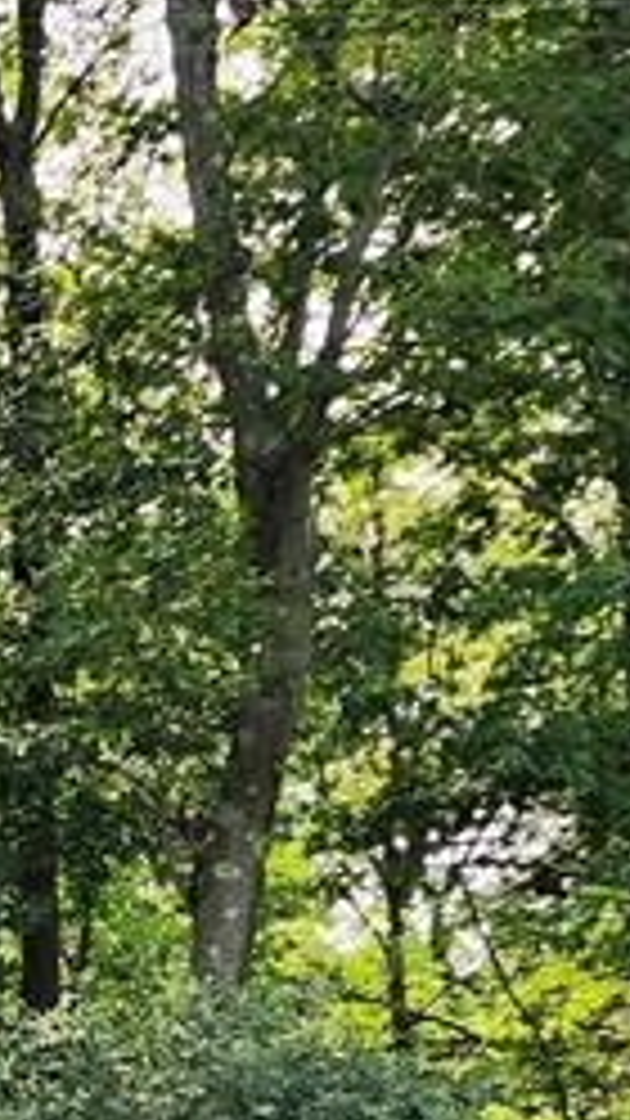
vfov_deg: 20.0
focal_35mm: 103
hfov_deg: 11.1
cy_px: 1165
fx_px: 3060
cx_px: -446
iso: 20
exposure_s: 1/180
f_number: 1.8
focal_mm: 6.4
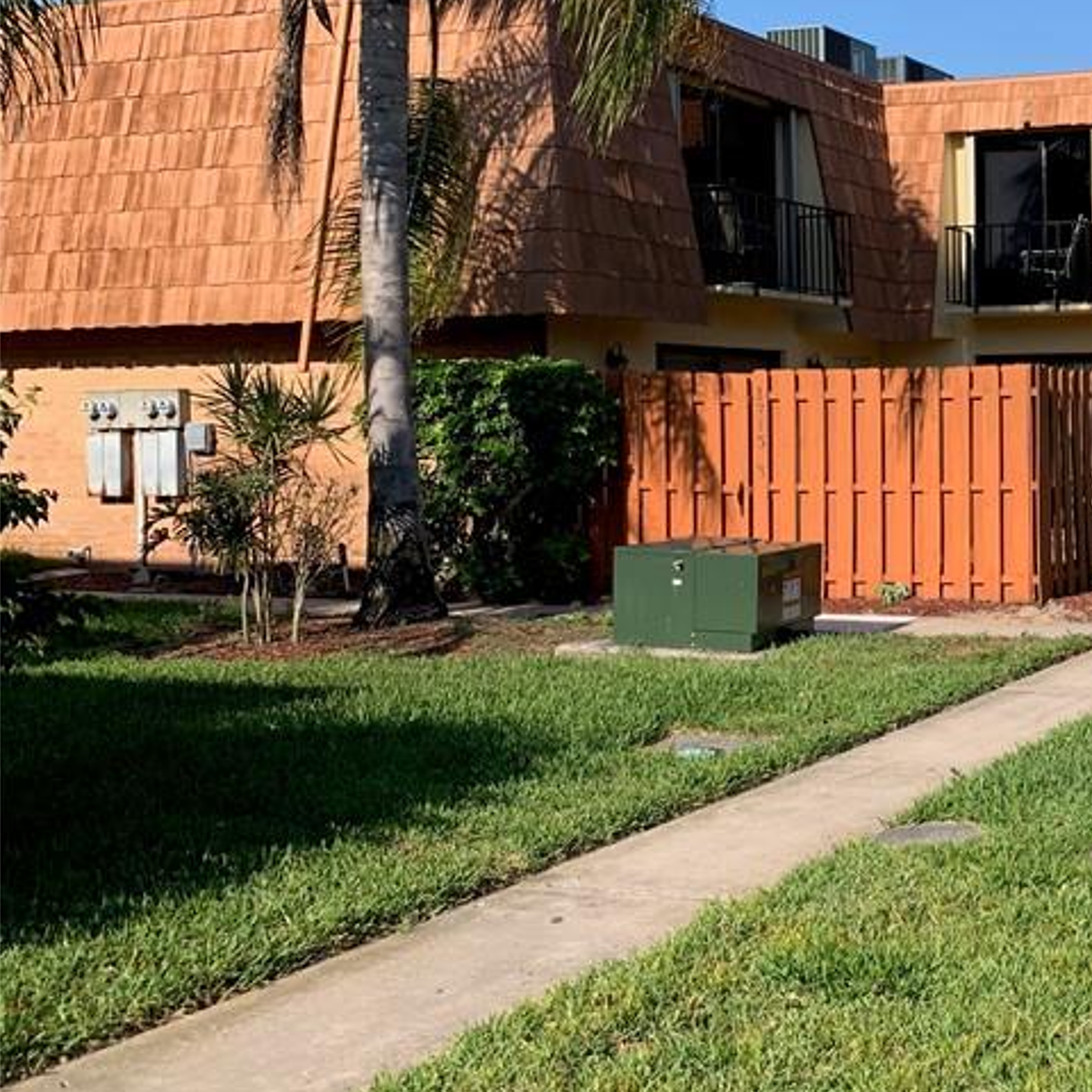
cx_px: 1163
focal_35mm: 49
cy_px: 450
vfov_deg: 34.6
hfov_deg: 31.3
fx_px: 1749
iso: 25
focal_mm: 4.25
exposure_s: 1/1634
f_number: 1.8
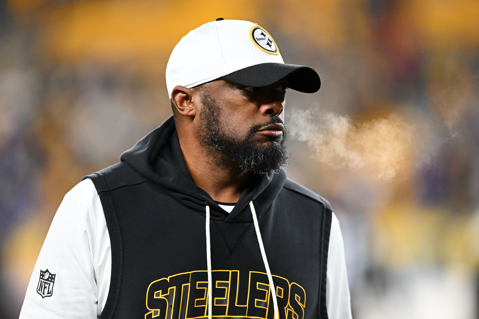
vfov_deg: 3.4
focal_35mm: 400
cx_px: 240
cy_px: 160
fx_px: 5322
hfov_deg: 5.2
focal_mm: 400
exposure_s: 1/1250
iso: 2500
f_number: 2.8
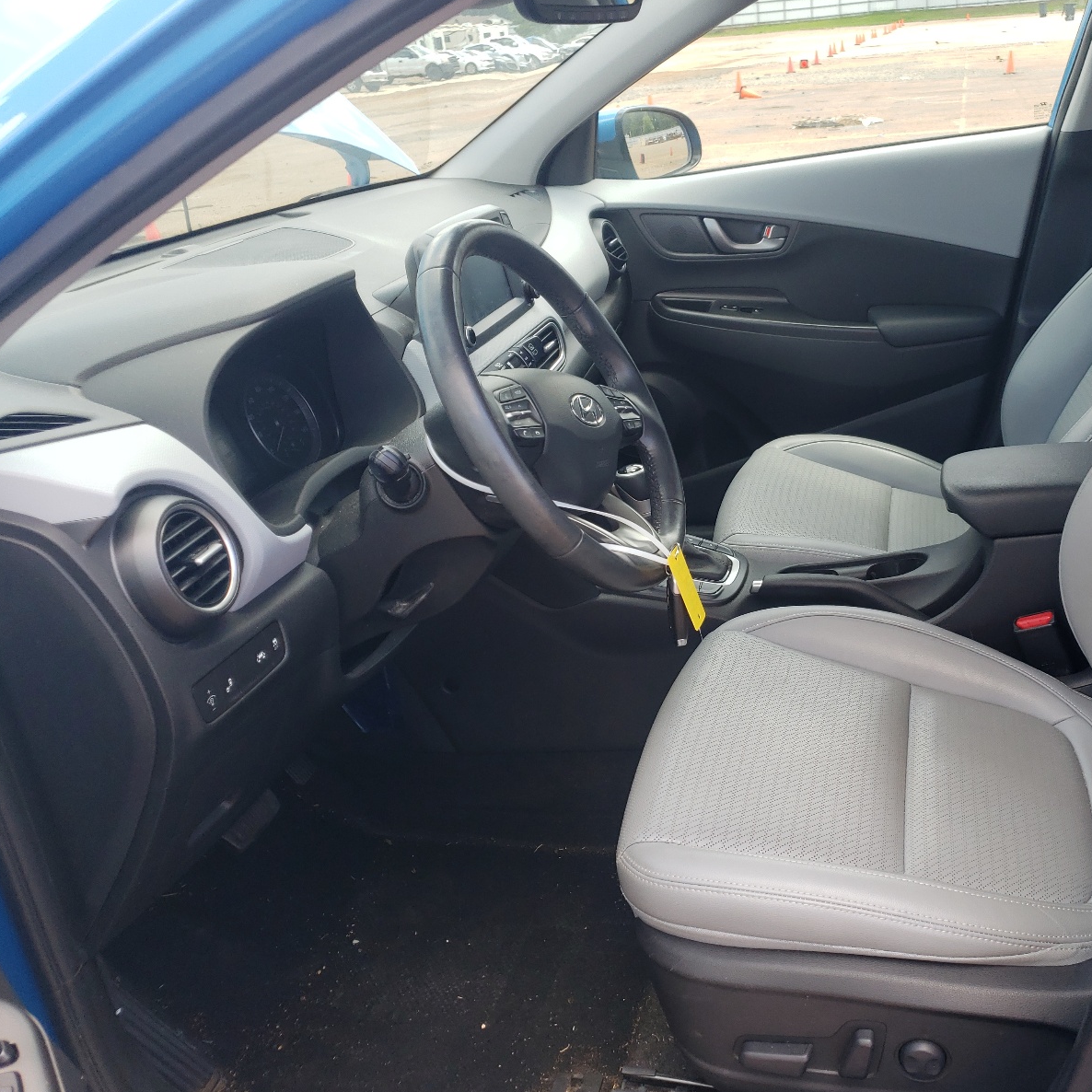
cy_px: 546
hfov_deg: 51.6
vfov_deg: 52.5
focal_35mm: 31
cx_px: 726
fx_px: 1106
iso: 50
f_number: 1.5
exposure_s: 1/333
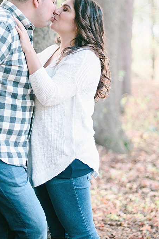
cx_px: 50
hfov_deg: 13.2
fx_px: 688
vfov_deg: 19.6
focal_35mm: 104
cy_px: 99
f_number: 1.4
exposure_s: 1/2000
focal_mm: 50
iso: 640
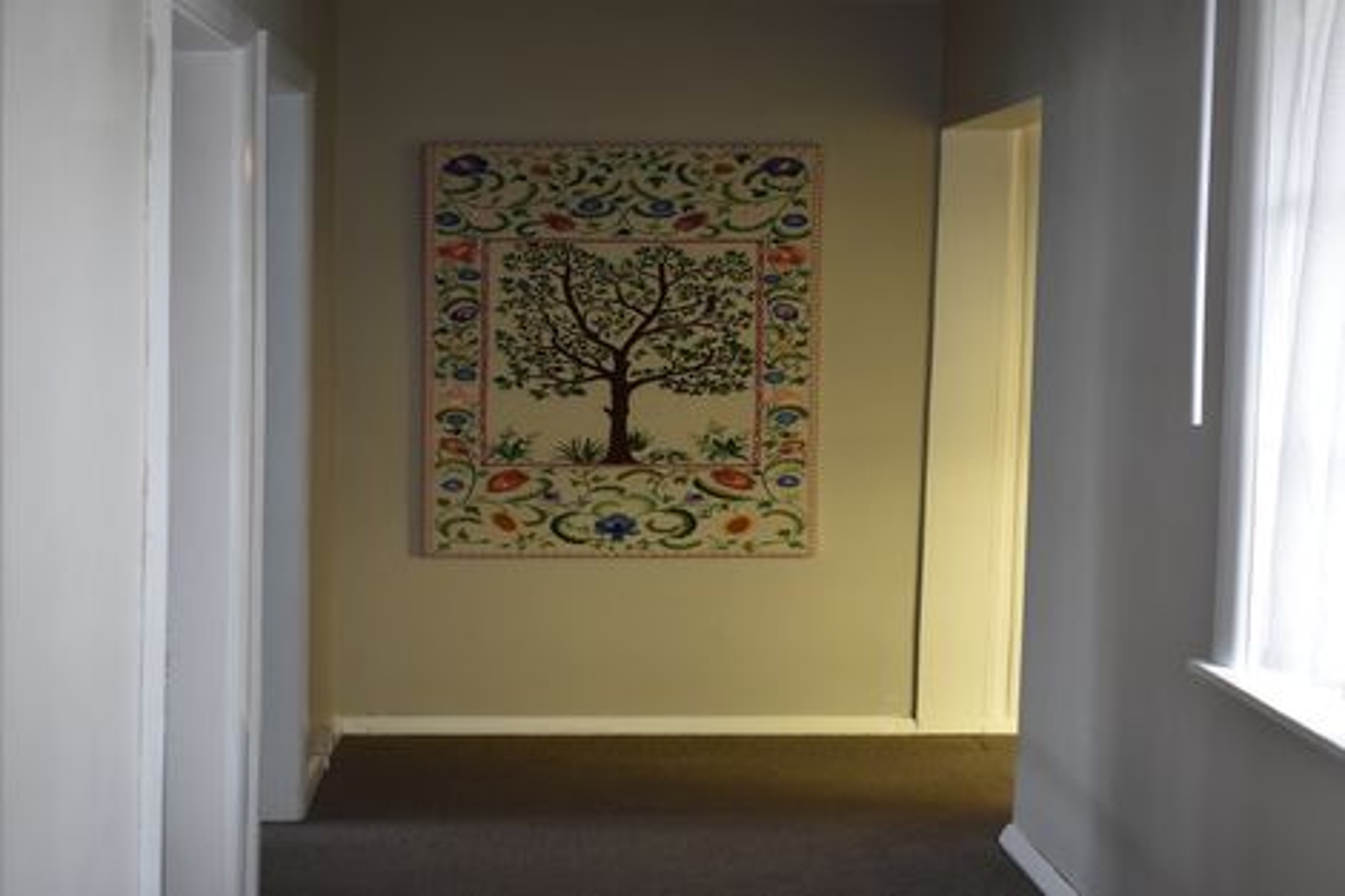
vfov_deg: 22.6
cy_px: 448
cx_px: 672
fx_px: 2241
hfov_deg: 33.4
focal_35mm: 60
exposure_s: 1/80
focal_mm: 40
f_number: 4.8
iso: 400
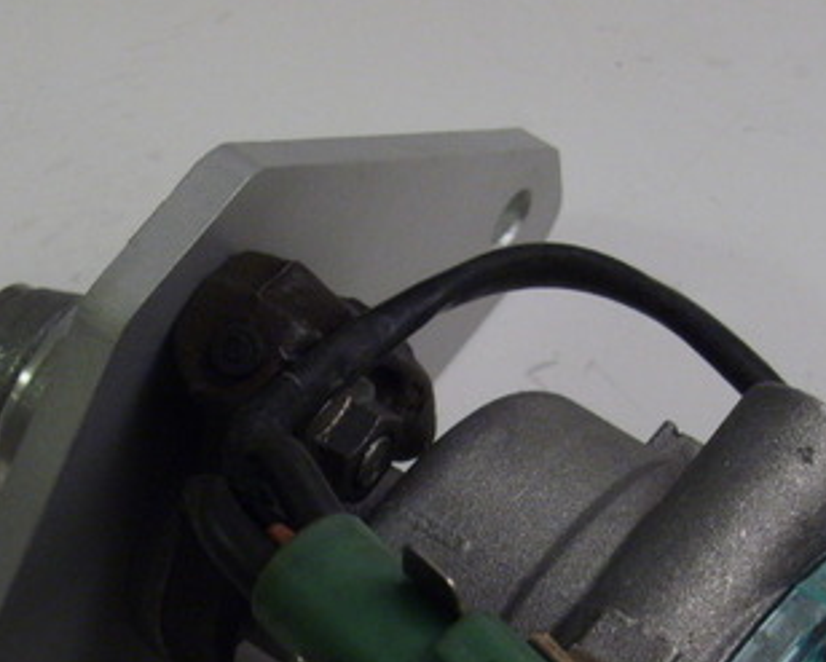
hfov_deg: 12.3
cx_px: 464
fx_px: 3842
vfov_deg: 9.8
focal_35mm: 157
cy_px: 697
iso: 123
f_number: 3.8
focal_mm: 13
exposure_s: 1/8
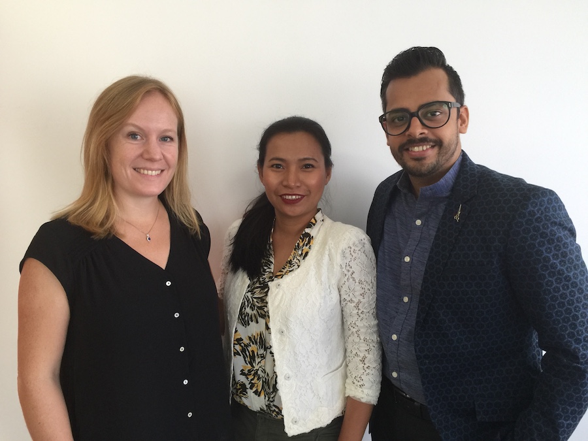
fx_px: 493
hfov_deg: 61.7
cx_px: 294
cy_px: 220
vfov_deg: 48.2
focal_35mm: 29
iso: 50
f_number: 2.2
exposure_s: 1/33
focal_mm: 4.15
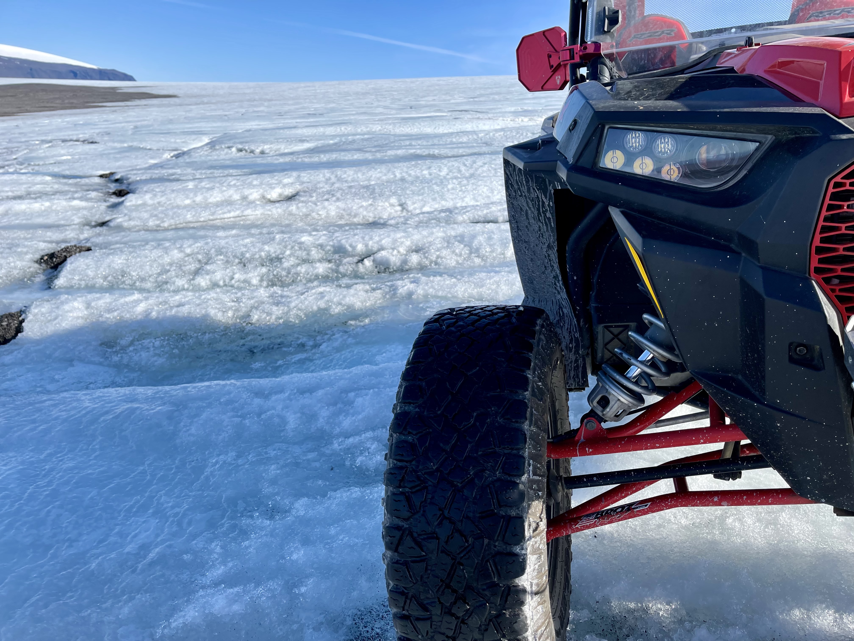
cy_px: 320
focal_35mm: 26
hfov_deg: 67.3
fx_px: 641
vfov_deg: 53.1
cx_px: 427
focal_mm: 5.1
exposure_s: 1/3559
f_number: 1.6
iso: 32
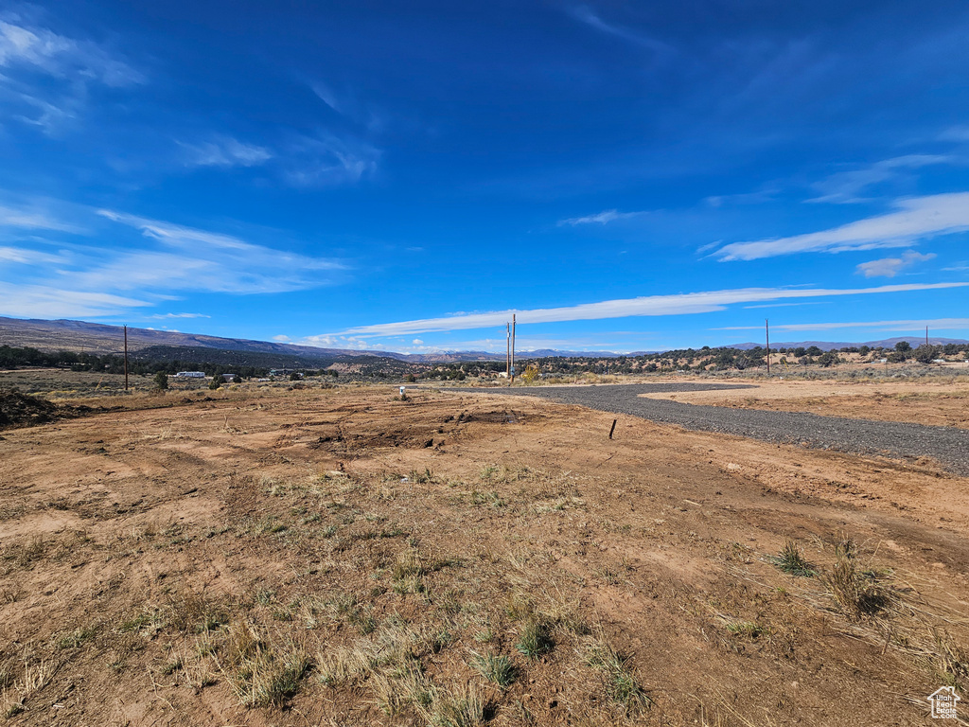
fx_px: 364
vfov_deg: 89.9
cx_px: 484
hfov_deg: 106.2
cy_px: 364
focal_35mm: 13
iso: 50
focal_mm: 2.2
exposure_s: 1/2775
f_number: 2.2
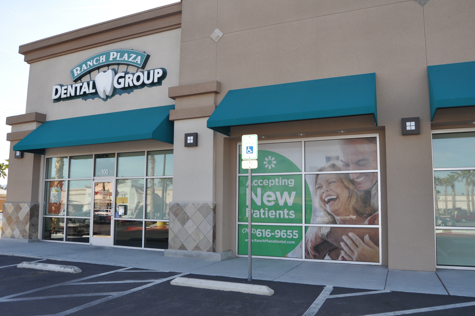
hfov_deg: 67.4
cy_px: 158
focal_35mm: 27
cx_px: 238
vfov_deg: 47.8
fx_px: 356
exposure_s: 1/200
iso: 200
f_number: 8
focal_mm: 18
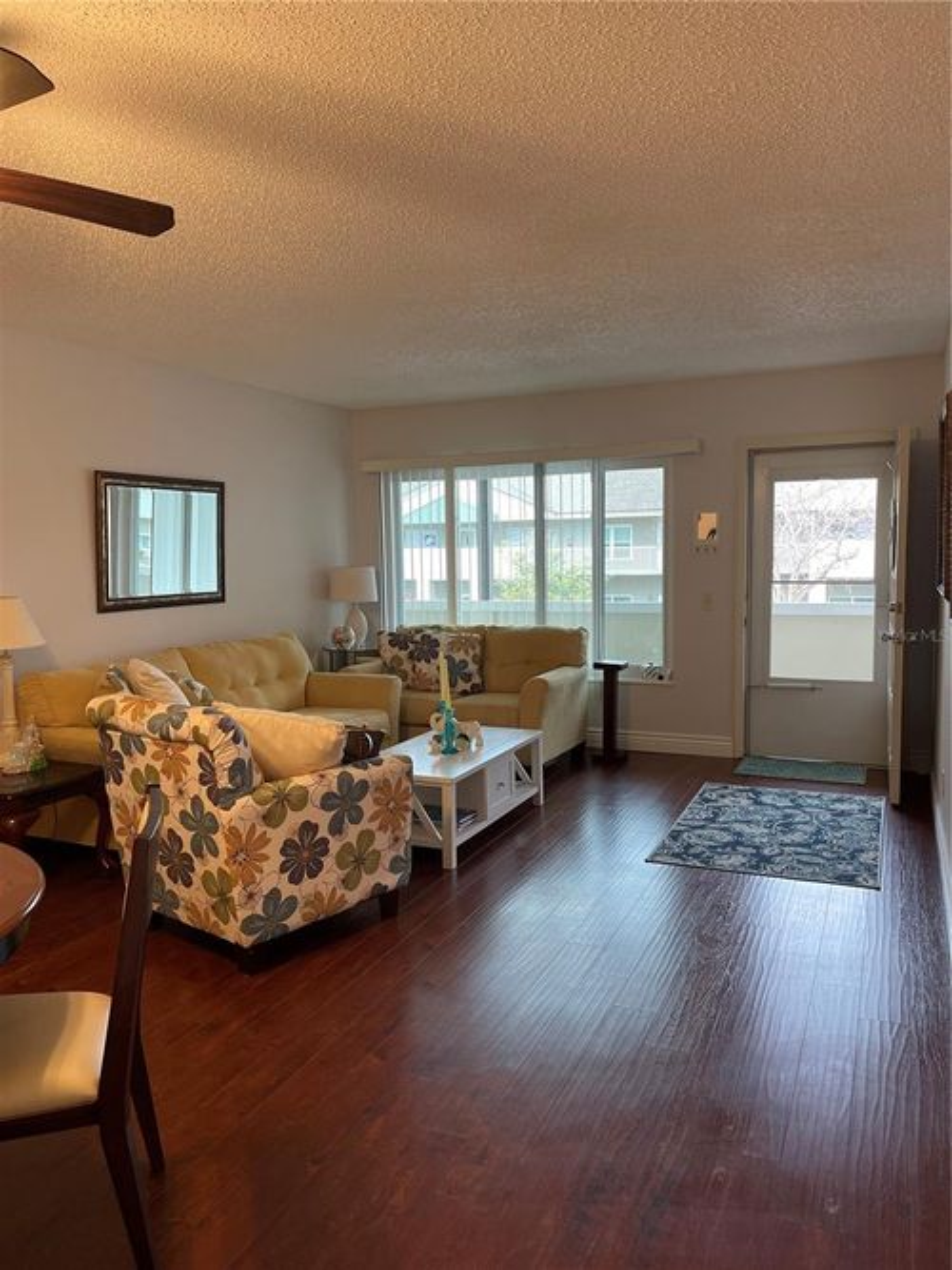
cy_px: 635
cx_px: 476
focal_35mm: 25
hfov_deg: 54.9
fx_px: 917
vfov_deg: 69.4
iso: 160
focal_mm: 5.1
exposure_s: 1/60
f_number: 1.6
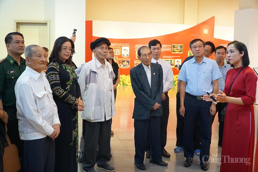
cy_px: 86
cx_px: 129
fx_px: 265
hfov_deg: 51.9
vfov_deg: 35.9
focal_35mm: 37
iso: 3200
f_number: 4
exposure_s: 1/60
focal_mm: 25
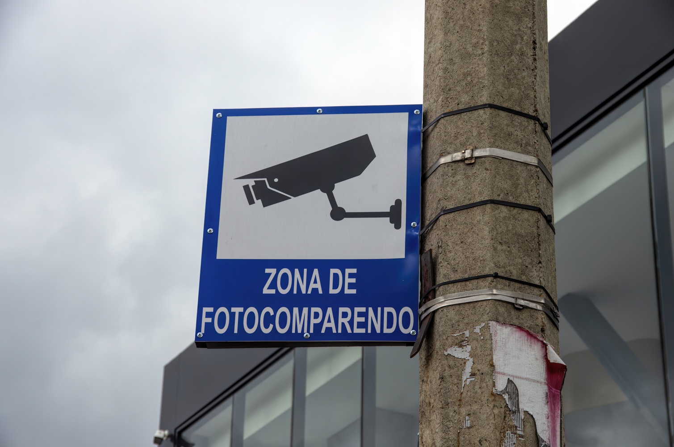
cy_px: 224
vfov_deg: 15.1
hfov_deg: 22.7
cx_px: 337
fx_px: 1682
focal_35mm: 90
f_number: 8
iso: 320
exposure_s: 1/320
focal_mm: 60
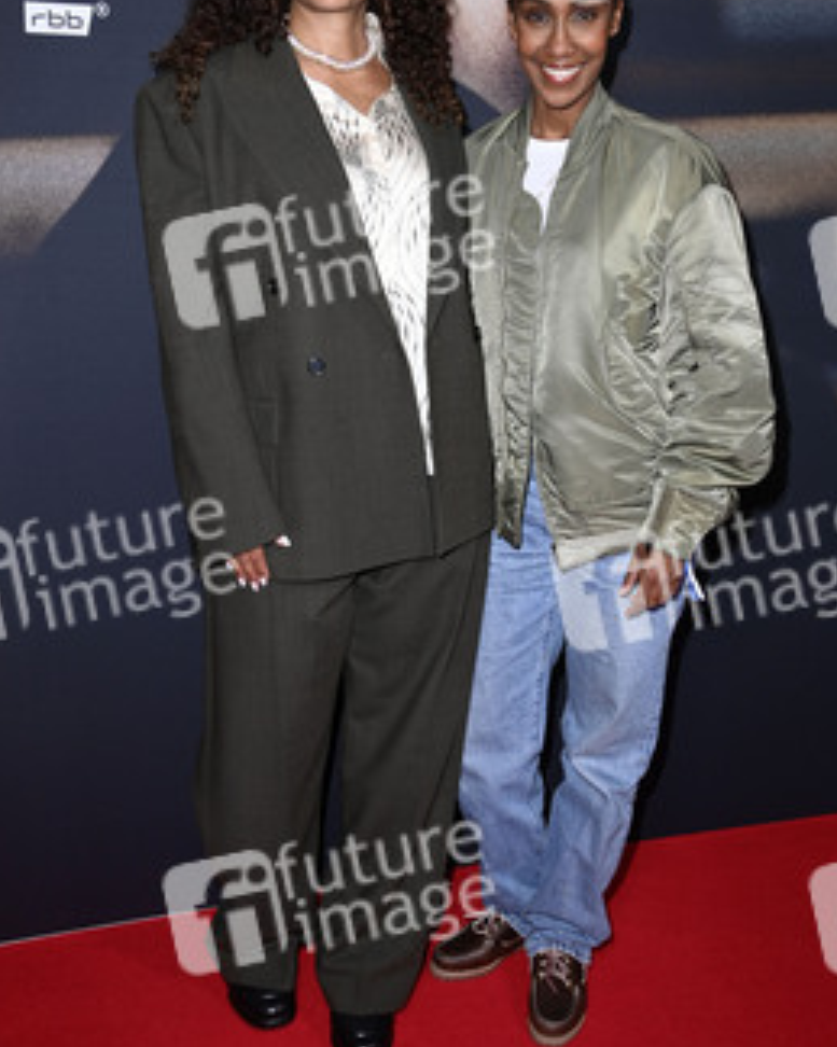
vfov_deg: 36.5
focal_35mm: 51
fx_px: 1580
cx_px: 423
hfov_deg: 29.7
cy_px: 414
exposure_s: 1/250
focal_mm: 44
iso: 1000
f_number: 5.6
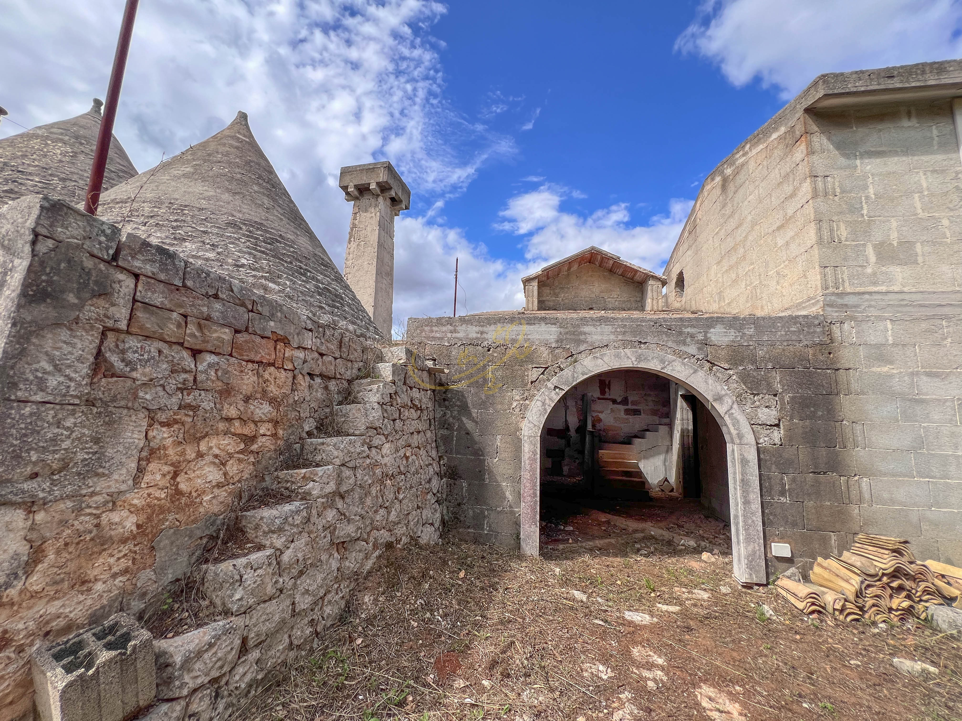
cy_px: 360
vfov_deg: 89.9
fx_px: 361
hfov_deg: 106.2
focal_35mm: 13
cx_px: 481
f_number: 1.8
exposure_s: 1/1250
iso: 32
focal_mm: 1.57
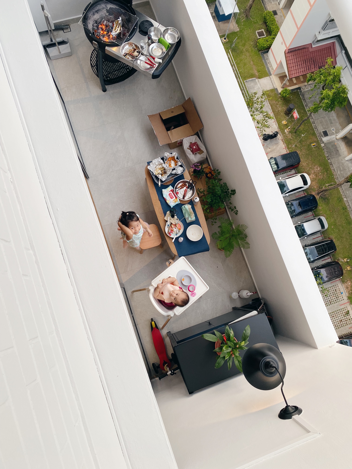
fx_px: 353
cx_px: 176
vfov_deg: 67.3
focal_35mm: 26
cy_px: 234
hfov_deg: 53.1
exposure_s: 1/122
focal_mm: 4.25
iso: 50
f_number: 1.8
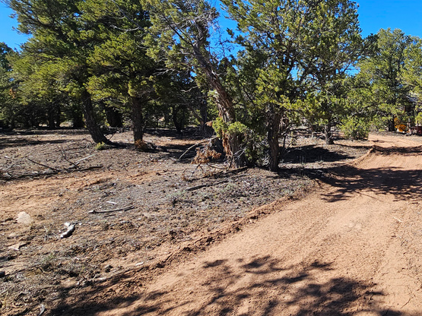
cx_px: 372
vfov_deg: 55.9
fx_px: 293
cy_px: 112
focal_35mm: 24
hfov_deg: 61.5
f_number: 2.2
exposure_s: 1/1148
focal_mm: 2.2
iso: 50
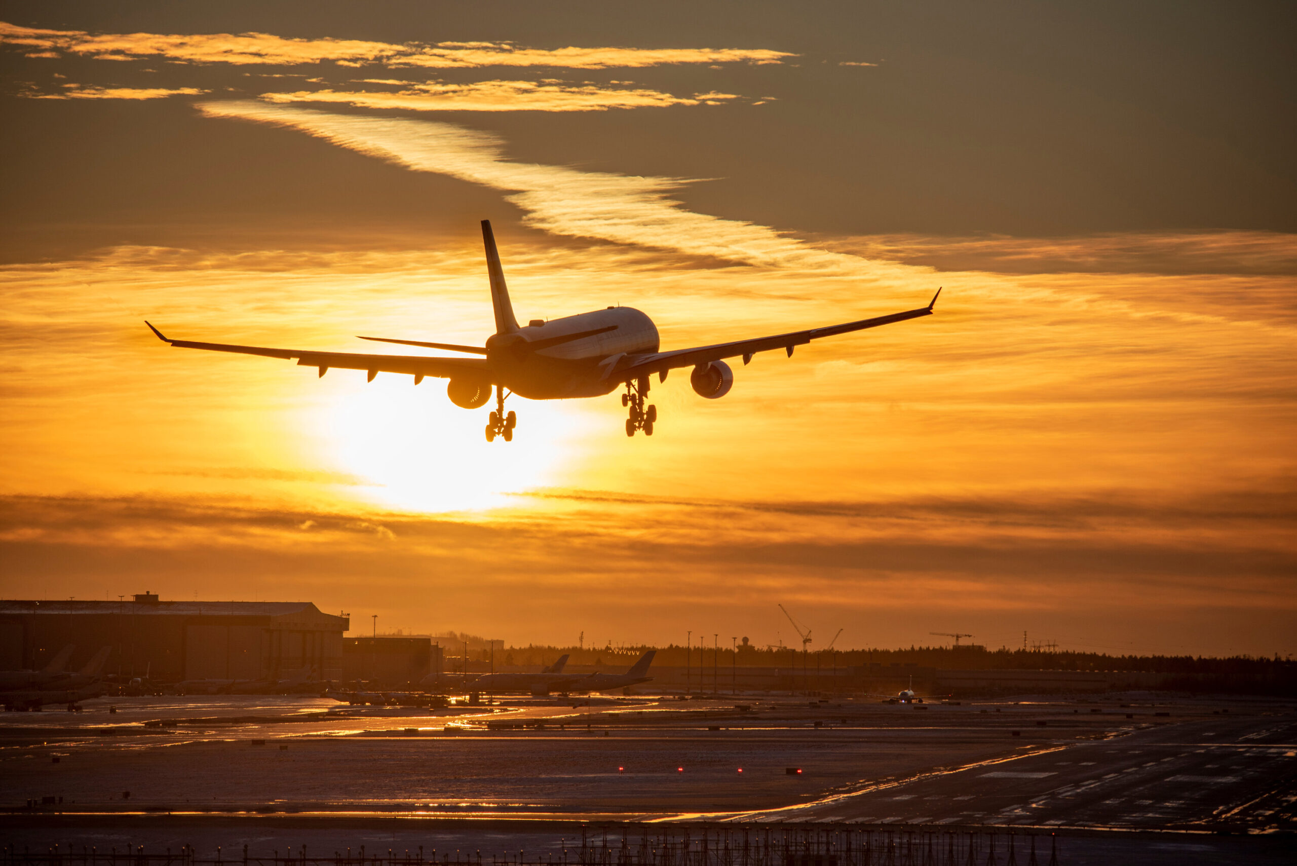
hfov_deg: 7.1
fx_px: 10452
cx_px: 648
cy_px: 433
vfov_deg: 4.7
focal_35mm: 290
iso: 100
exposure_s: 1/2500
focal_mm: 290
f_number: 6.3
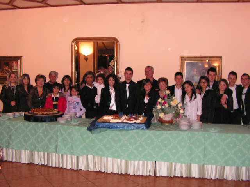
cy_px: 94
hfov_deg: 51.4
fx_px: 260
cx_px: 125
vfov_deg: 39.7
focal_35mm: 36
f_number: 3.2
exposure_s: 1/40
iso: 200
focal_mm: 6
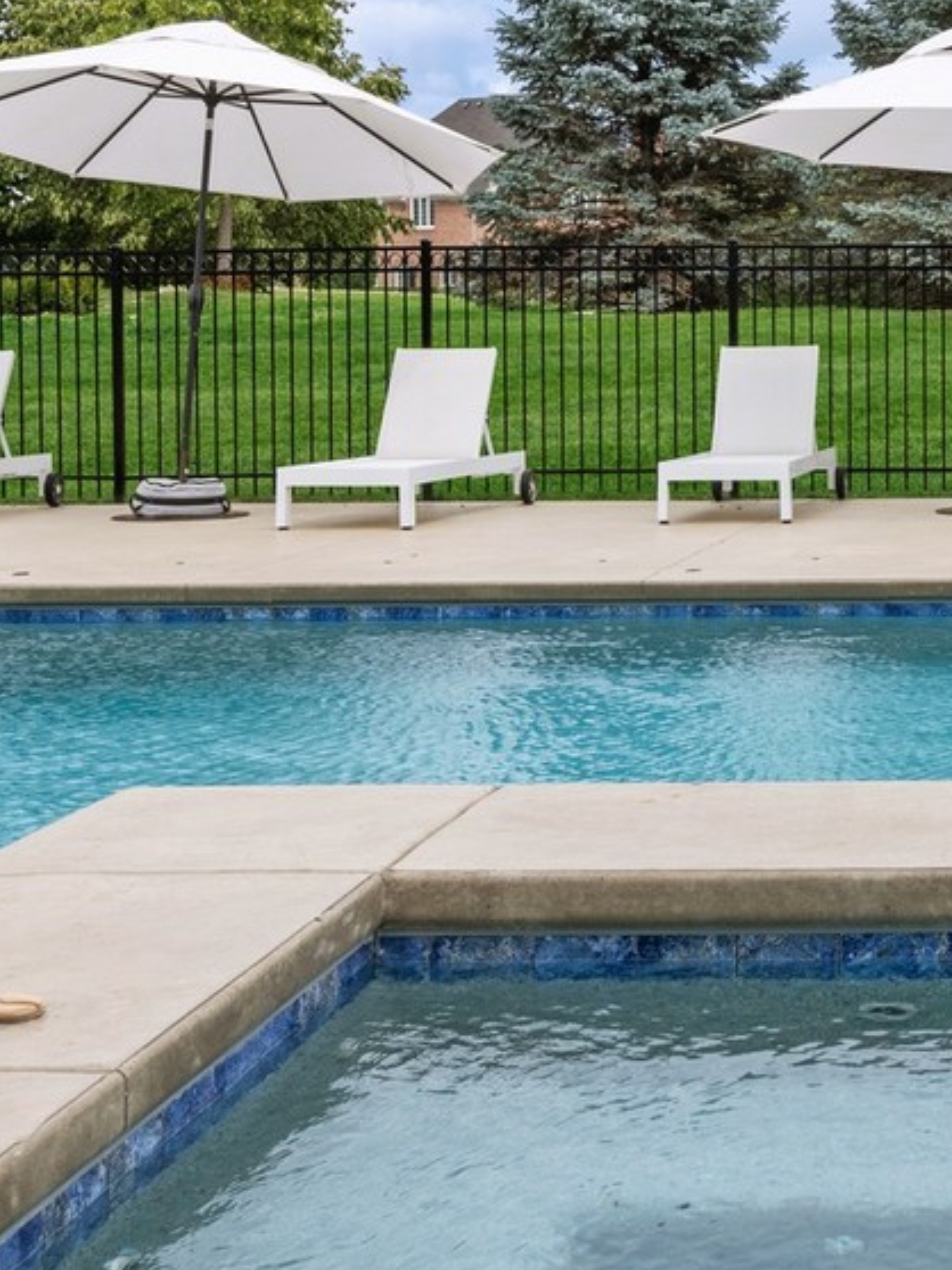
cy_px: 373
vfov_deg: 28.7
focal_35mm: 67
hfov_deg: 20.4
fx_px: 2459
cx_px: 1166
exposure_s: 1/500
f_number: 9.5
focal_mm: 24
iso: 200
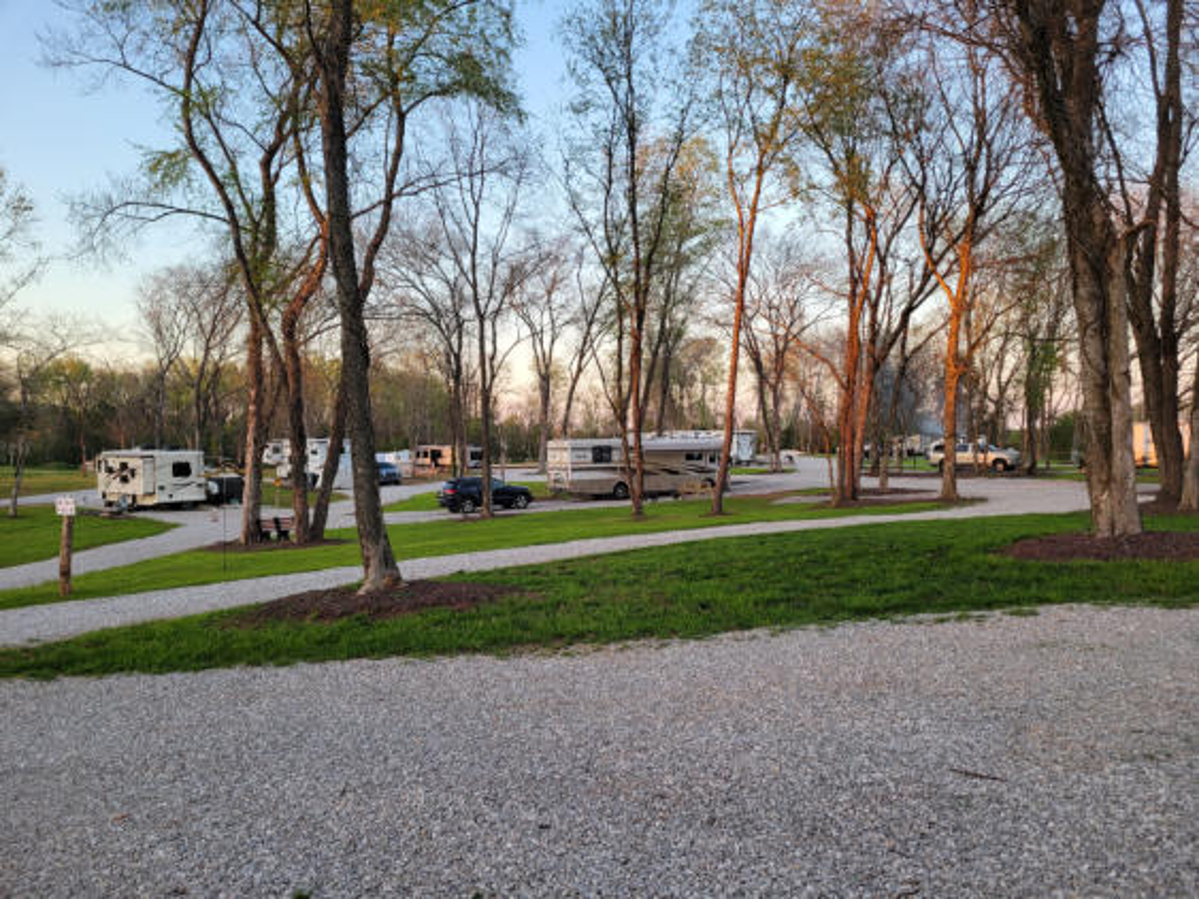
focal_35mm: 26
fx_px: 900
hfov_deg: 67.3
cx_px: 600
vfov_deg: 53.0
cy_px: 450
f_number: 1.8
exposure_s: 1/120
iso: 40
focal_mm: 5.4
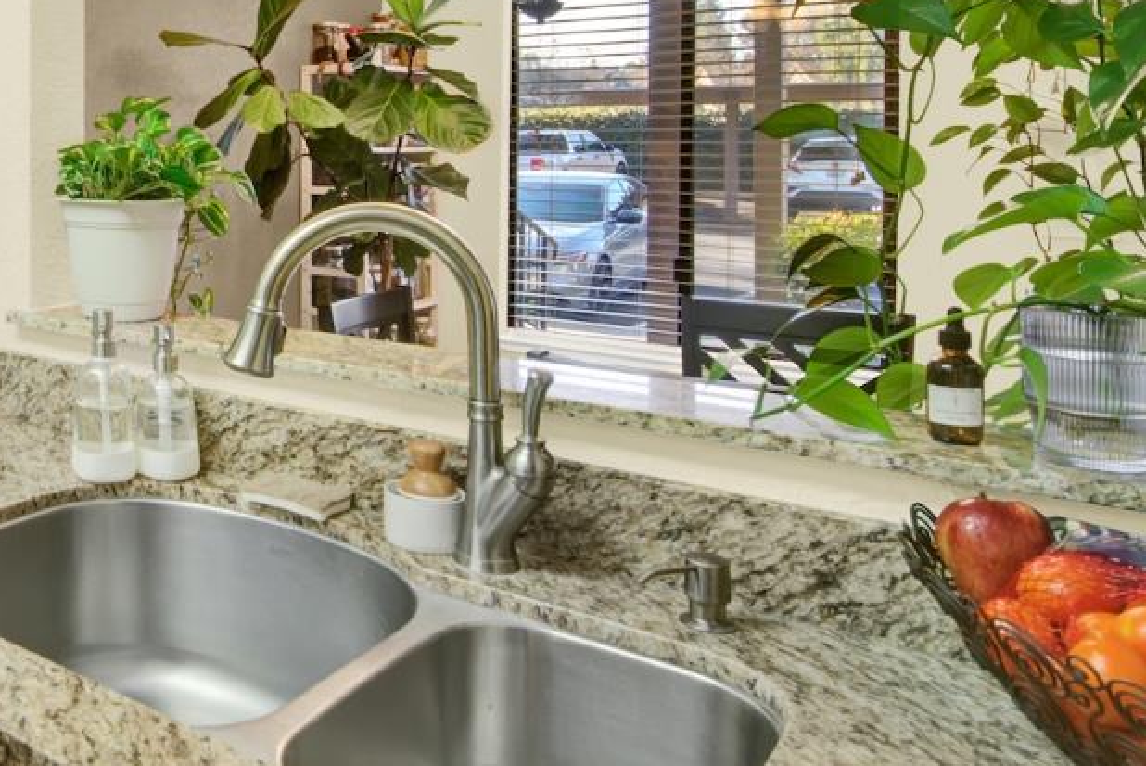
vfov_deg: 37.4
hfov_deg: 46.3
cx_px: -11
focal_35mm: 34
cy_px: 137
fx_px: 1083
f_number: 14
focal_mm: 14
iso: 100
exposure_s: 1/5
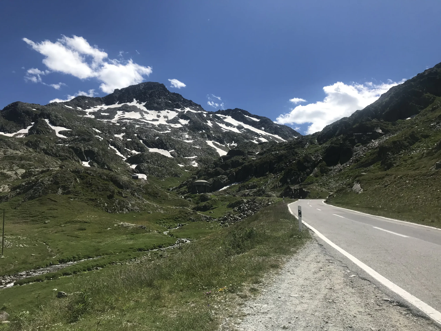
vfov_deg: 49.7
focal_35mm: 28
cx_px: 220
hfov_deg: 63.4
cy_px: 166
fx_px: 357
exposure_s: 1/3425
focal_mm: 3.99
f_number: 1.8
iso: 20
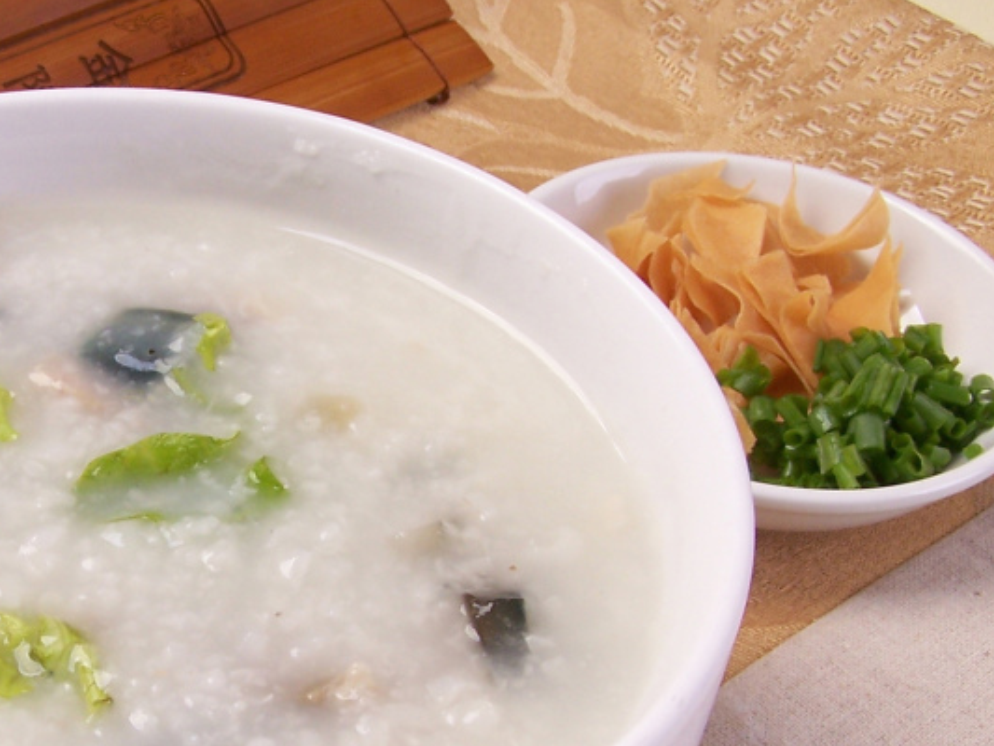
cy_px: 552
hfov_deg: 26.2
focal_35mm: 73
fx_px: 2097
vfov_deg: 20.0
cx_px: 211
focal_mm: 6.3
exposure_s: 1/125
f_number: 6.3
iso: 100
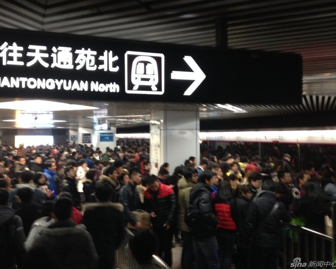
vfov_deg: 40.1
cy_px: 134
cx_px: 158
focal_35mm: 37
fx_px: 368
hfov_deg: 49.0
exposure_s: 1/20
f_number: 2.4
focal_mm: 4.28
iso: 250
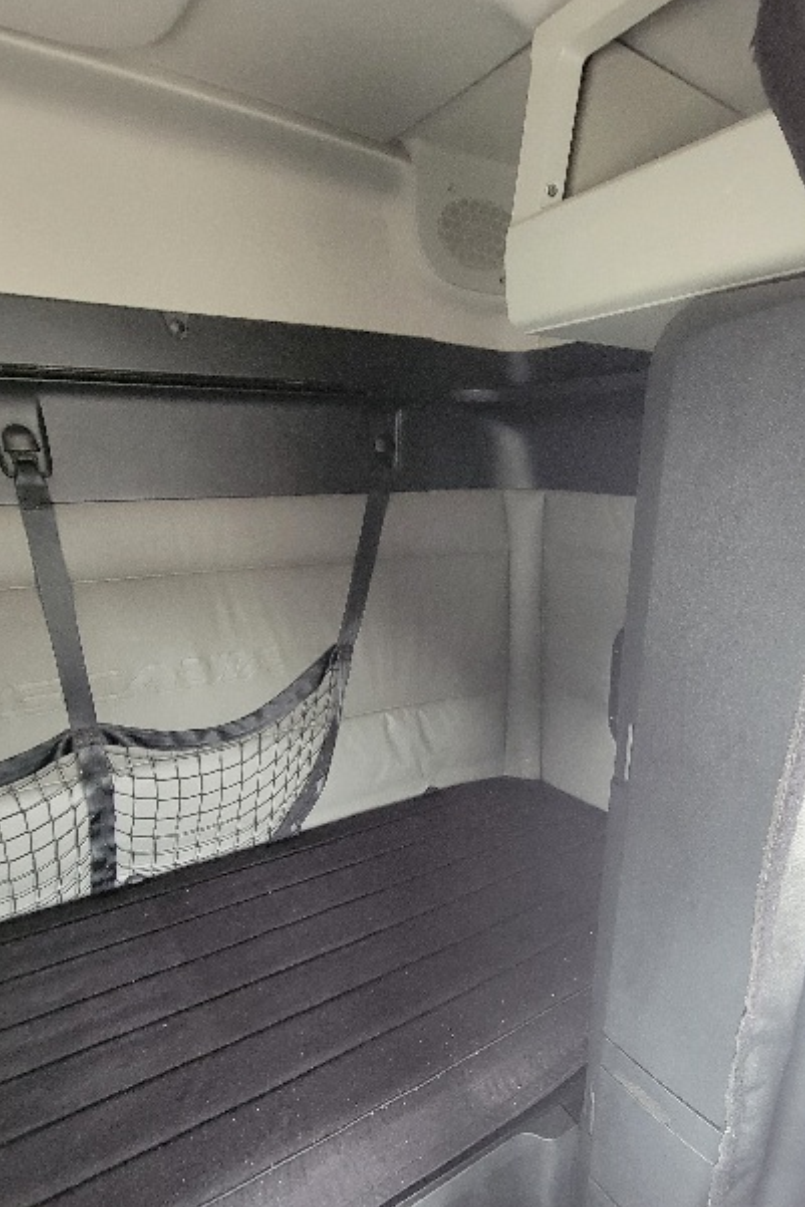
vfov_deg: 88.2
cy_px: 753
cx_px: 490
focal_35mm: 18
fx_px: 603
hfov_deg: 66.7
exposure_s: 1/30
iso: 640
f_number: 2.2
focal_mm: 2.2
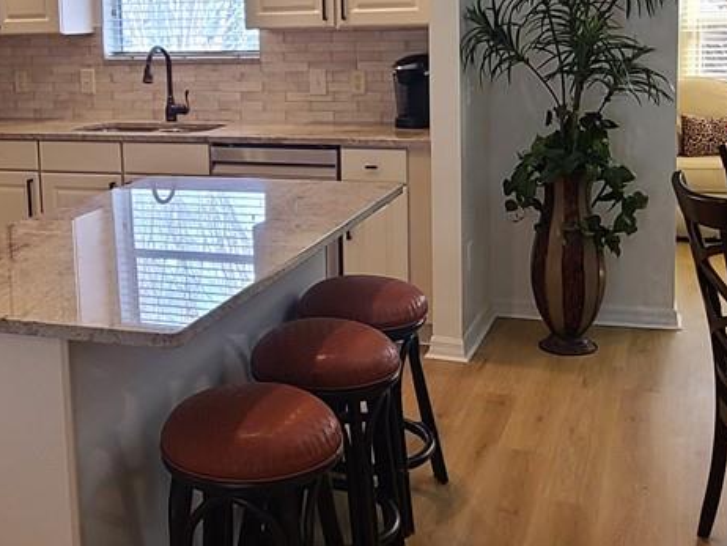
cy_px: 157
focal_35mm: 45
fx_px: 946
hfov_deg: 41.9
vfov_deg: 31.8
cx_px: 297
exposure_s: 1/60
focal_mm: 2.2
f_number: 2.2
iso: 160
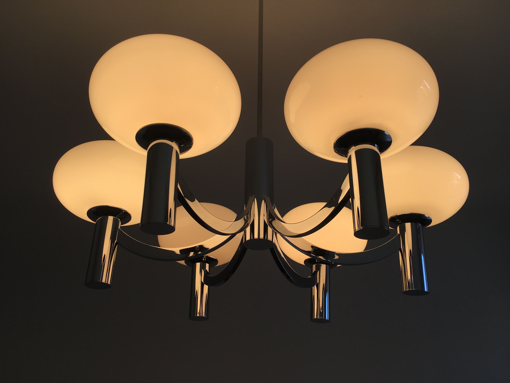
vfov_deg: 48.2
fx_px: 427
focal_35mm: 29
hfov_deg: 61.7
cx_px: 255
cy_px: 192
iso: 25
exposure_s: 1/373
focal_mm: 4.15
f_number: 2.2
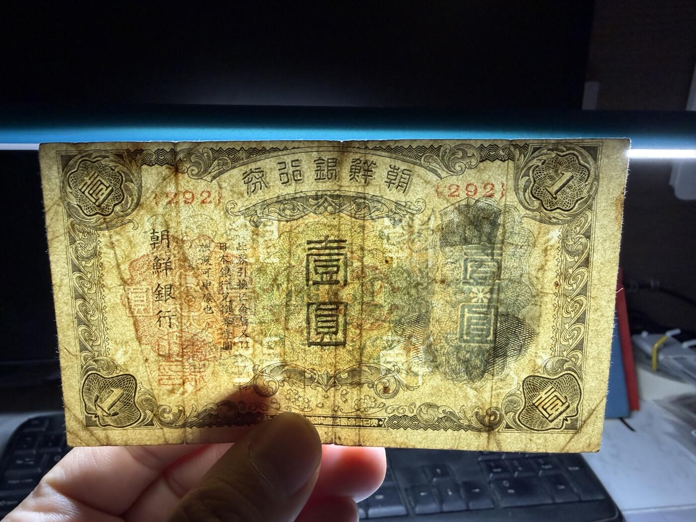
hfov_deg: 67.3
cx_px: 348
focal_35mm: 26
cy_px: 261
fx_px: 523
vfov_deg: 53.1
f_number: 2.2
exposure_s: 1/121
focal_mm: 2.22
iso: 200
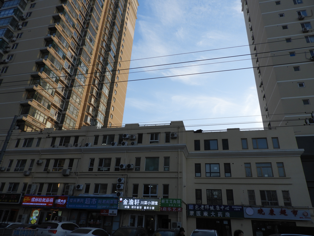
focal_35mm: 24
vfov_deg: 56.8
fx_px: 218
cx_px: 157
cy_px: 118
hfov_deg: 71.6
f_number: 3.3
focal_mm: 4.3
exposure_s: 1/400
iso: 100
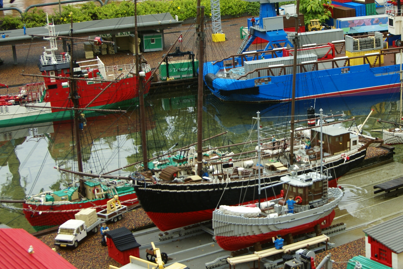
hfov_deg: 29.0
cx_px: 272
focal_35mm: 69
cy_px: 131
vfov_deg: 19.8
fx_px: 773
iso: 100
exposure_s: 1/80
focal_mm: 30
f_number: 5.6
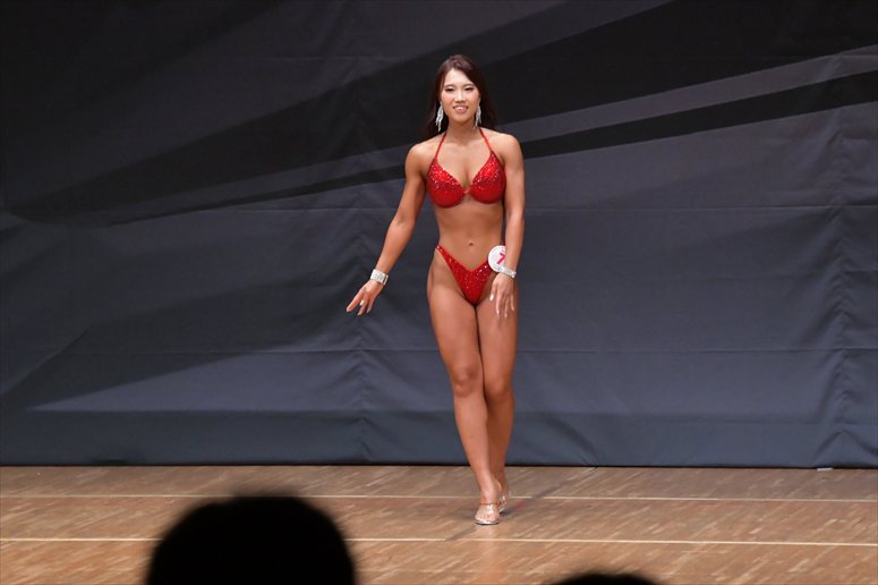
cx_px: 439
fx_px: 6948
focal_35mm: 285
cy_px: 292
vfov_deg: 4.8
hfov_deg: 7.2
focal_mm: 190
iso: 6400
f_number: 5.6
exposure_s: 1/400
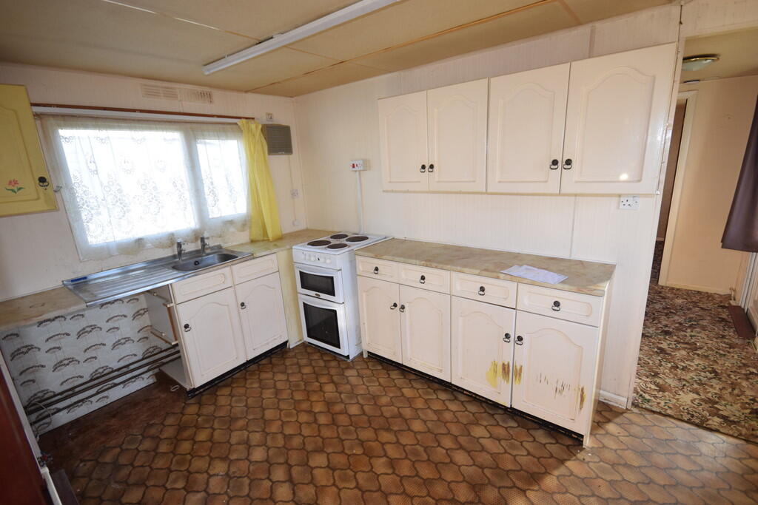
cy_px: 252
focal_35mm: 15
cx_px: 379
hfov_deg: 100.4
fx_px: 316
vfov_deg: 77.3
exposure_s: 1/125
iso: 500
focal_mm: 10
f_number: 5.6
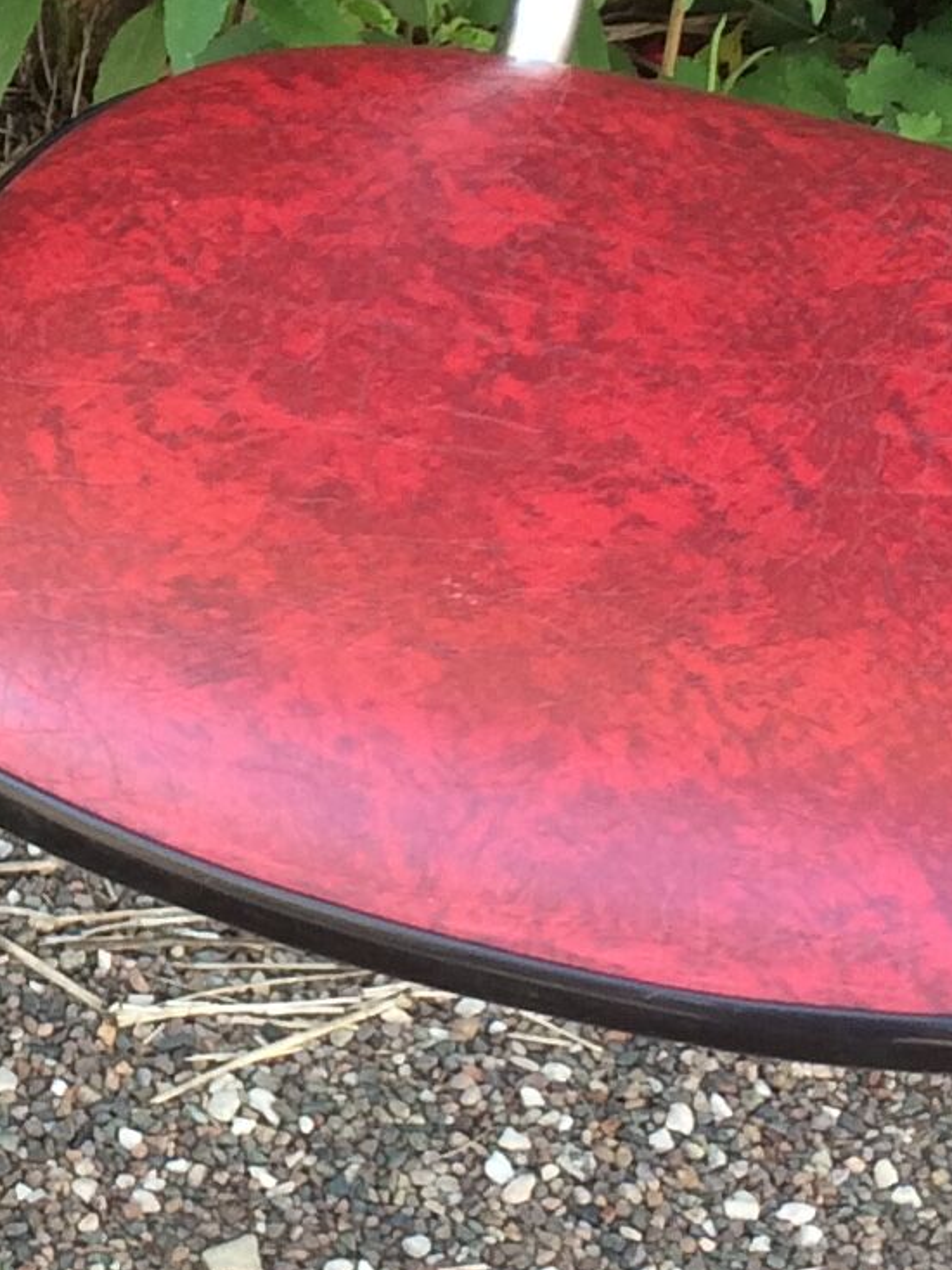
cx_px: -293
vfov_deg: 15.2
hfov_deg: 11.2
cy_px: 270
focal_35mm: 129
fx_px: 4733
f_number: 2.2
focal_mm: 4.15
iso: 32
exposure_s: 1/100
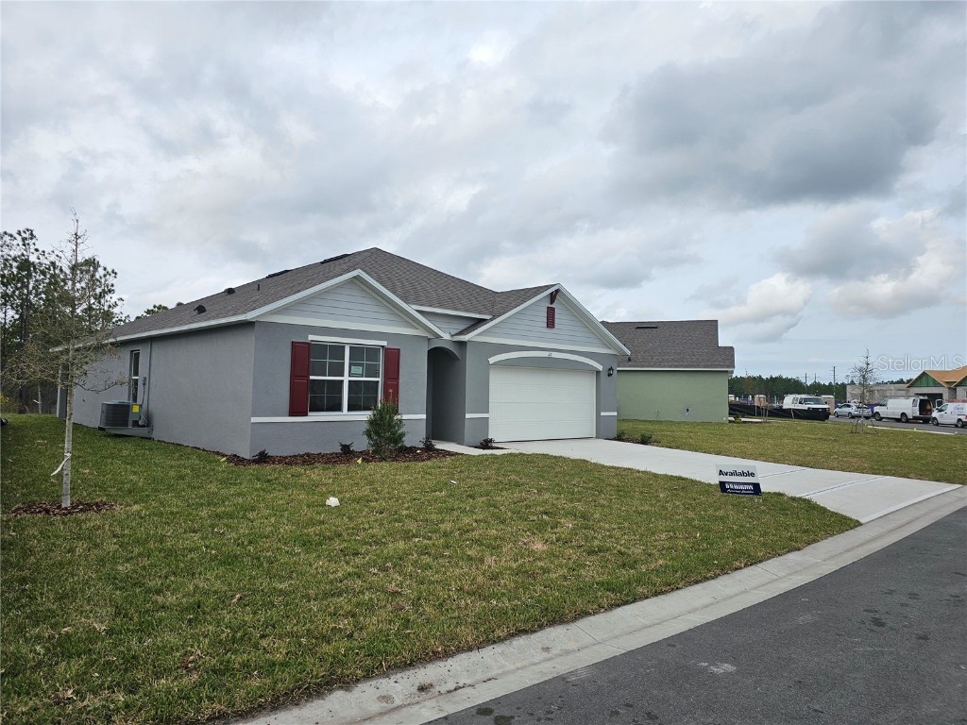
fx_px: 643
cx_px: 484
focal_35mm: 23
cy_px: 362
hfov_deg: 73.9
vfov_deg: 58.9
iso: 10
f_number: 1.7
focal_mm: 6.3
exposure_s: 1/942
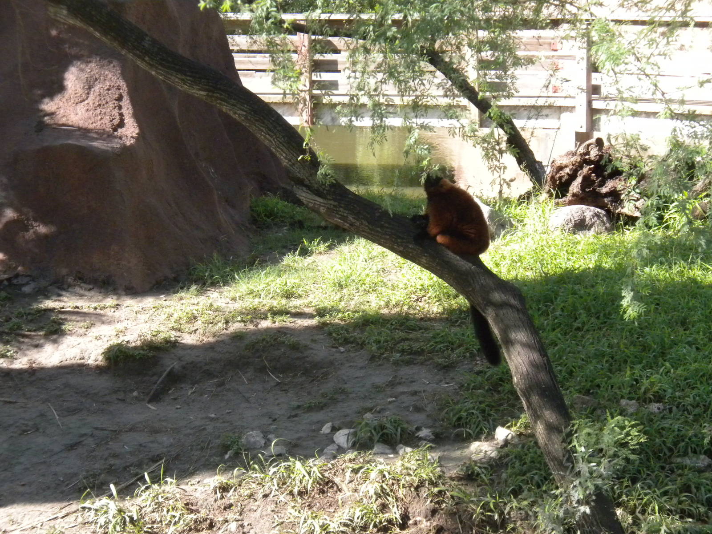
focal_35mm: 85
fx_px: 1748
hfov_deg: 23.0
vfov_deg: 17.4
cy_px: 267
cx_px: 356
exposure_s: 1/492
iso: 400
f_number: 5.1
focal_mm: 15
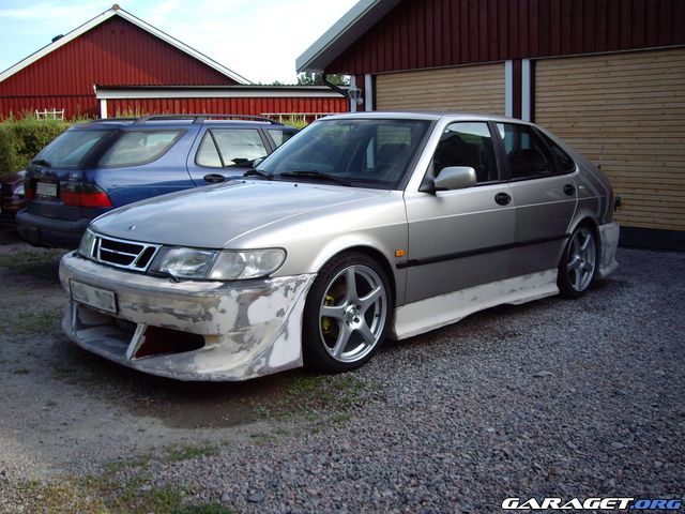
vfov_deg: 37.7
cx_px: 342
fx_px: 752
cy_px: 257
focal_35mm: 38
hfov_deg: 49.0
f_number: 4.3
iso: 64
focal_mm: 6.2
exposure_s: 1/160
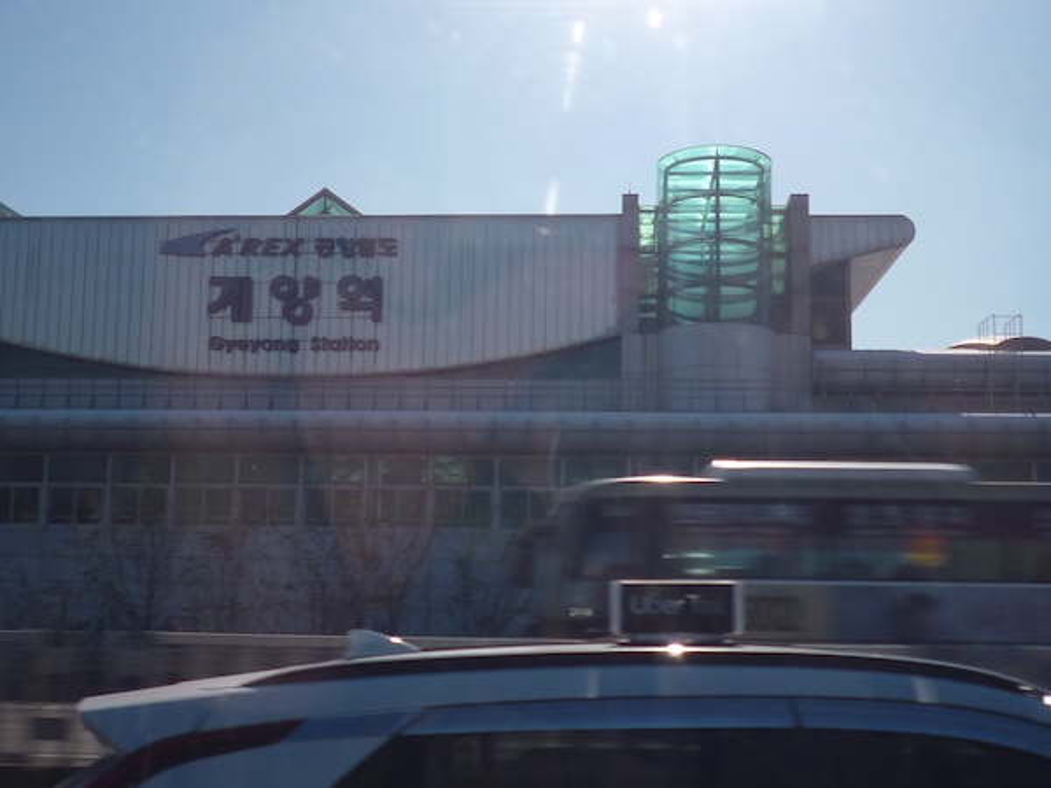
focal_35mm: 45
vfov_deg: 32.2
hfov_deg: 42.1
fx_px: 1366
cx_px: 526
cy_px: 394
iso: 80
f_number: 2.8
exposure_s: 1/160
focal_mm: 4.4
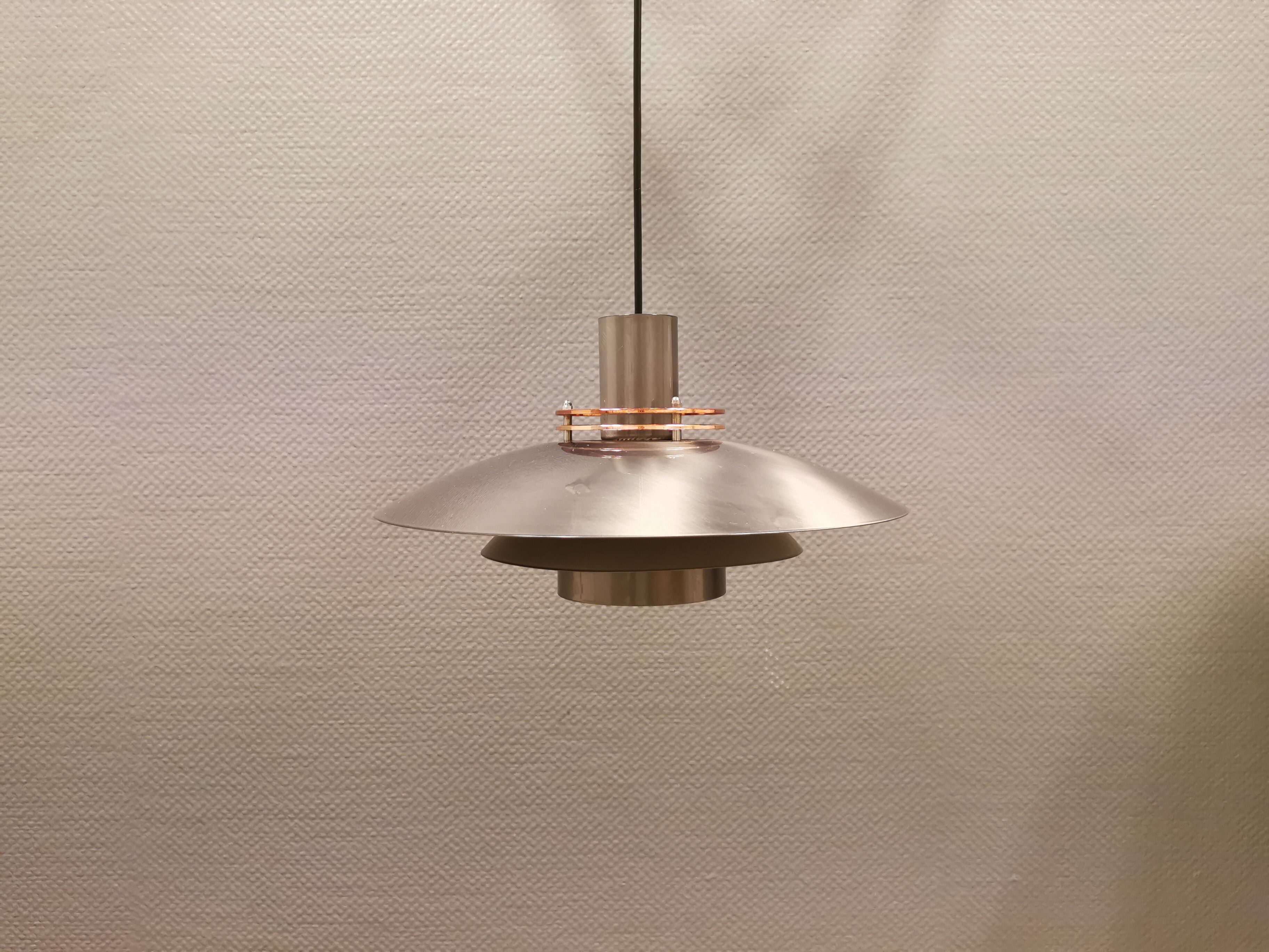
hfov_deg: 65.3
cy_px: 476
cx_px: 634
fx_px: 990
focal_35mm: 27
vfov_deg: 51.4
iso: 400
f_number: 1.6
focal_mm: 5.56
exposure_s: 1/60
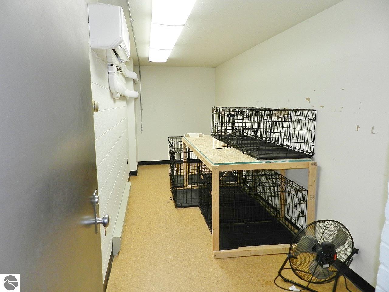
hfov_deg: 73.9
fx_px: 258
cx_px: 194
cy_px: 146
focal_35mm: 23
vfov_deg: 58.9
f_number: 3.4
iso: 160
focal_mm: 4
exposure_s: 1/30
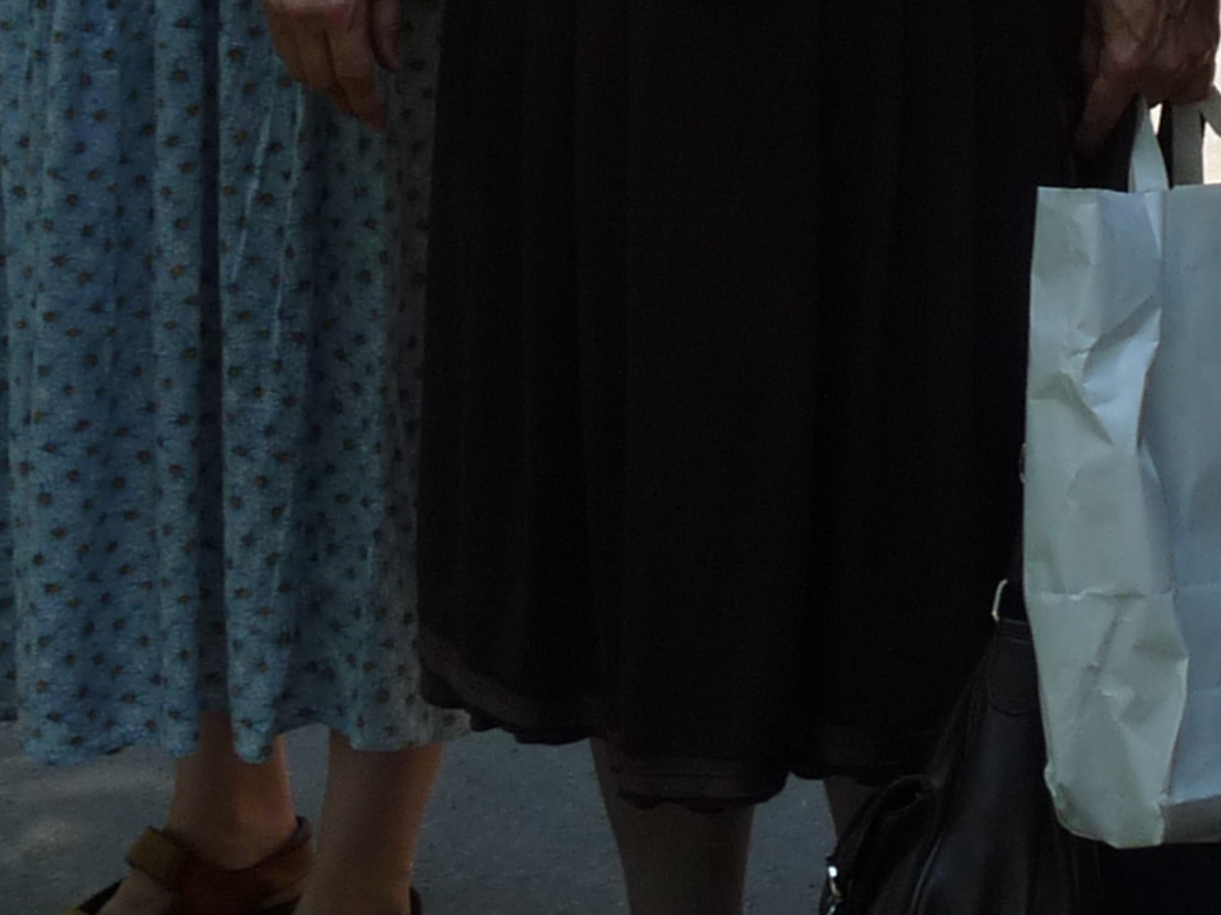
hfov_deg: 14.8
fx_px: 4620
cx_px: 1222
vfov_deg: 11.2
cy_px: -105
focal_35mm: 131
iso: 100
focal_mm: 5.6
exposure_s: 1/200
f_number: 4
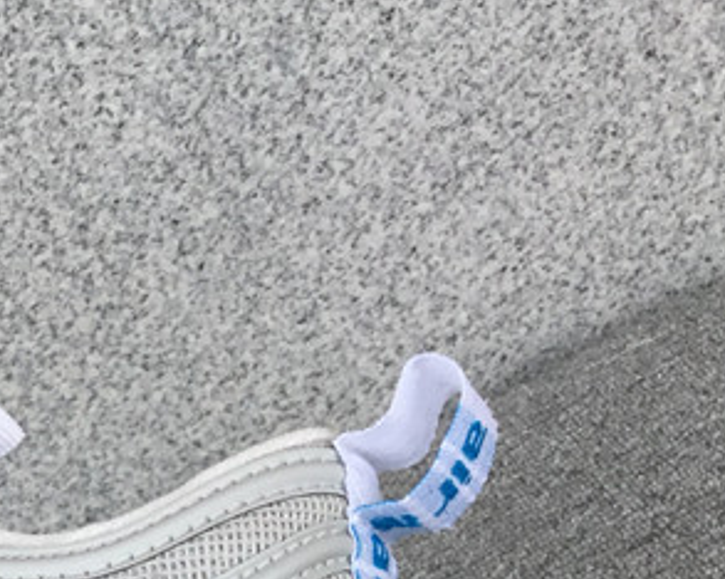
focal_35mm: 93
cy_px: 808
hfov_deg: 18.9
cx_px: -242
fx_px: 1994
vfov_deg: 15.5
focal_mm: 3.3
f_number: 2.4
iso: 25
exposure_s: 1/359
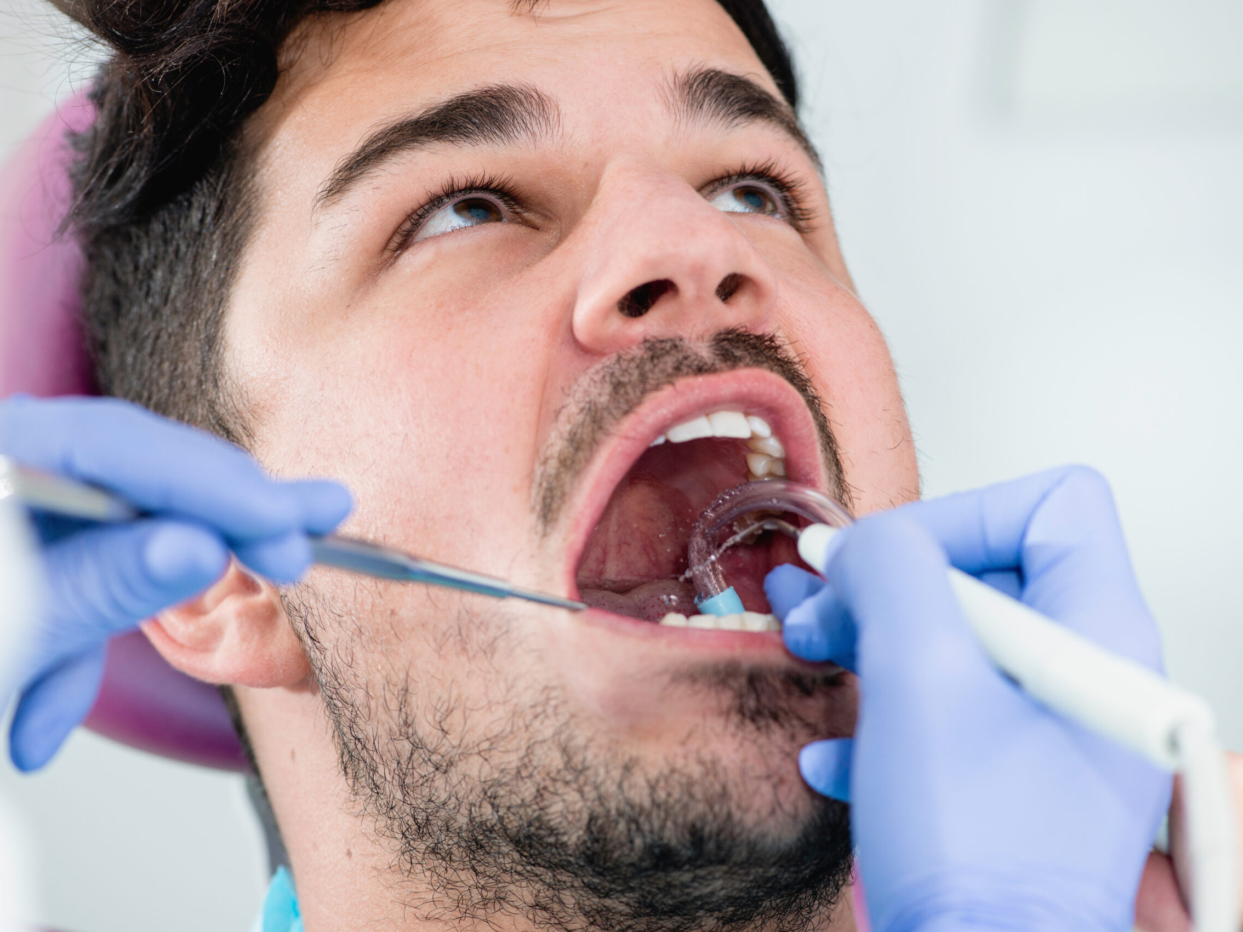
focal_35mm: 114
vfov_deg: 13.0
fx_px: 4094
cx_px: 648
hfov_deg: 17.3
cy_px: 468
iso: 320
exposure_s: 1/160
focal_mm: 105
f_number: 5.6
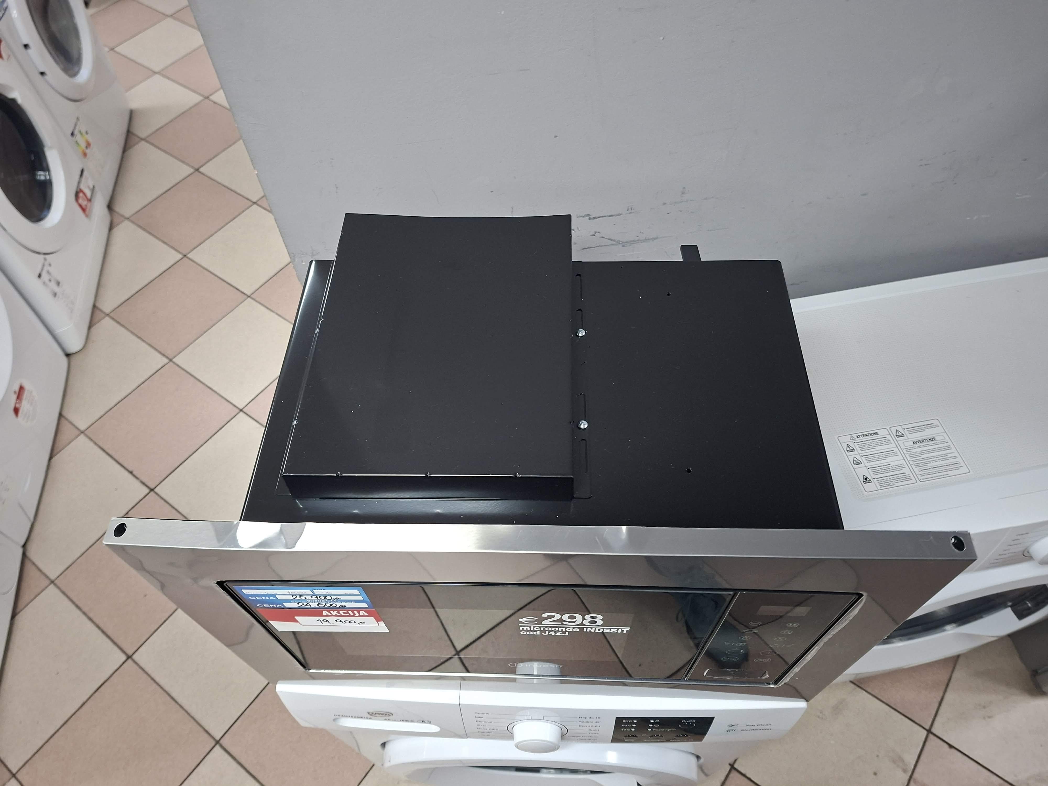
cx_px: 524
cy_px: 393
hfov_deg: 73.9
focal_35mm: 23
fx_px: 696
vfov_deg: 58.9
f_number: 1.8
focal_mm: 5.54
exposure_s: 1/50
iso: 320
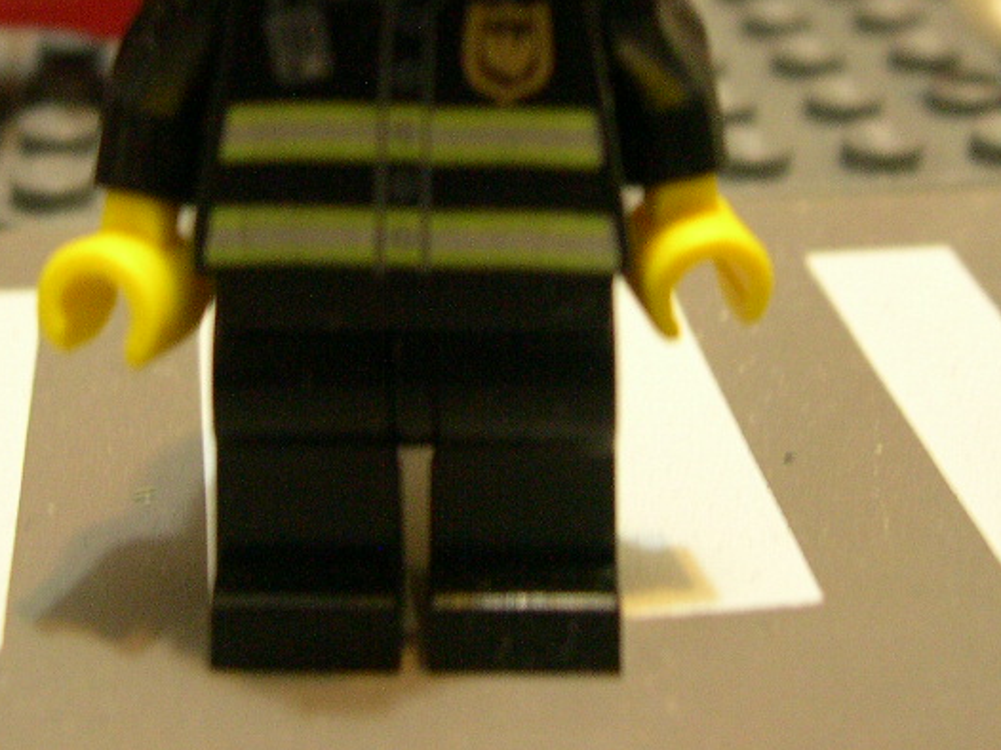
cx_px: 402
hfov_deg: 26.3
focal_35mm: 74
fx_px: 2139
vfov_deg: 19.5
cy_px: 55
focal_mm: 8
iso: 400
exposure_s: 1/1.7
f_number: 2.8
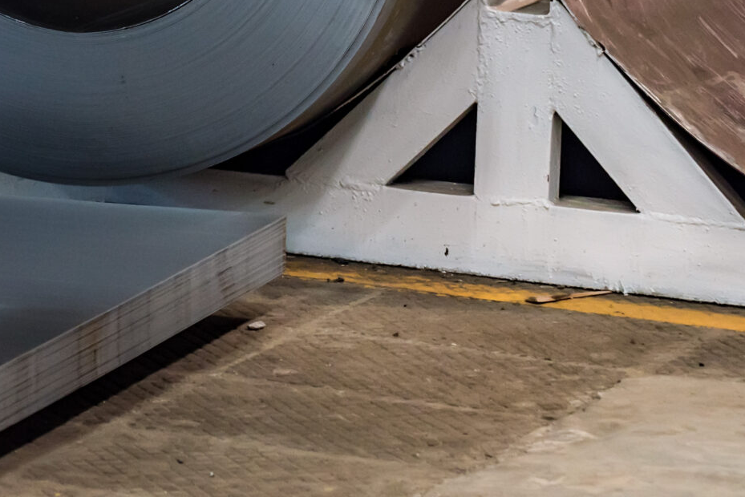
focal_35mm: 248
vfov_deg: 5.5
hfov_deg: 8.2
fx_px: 5134
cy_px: -107
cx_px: -43
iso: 800
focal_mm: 90
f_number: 5.6
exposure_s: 1/200
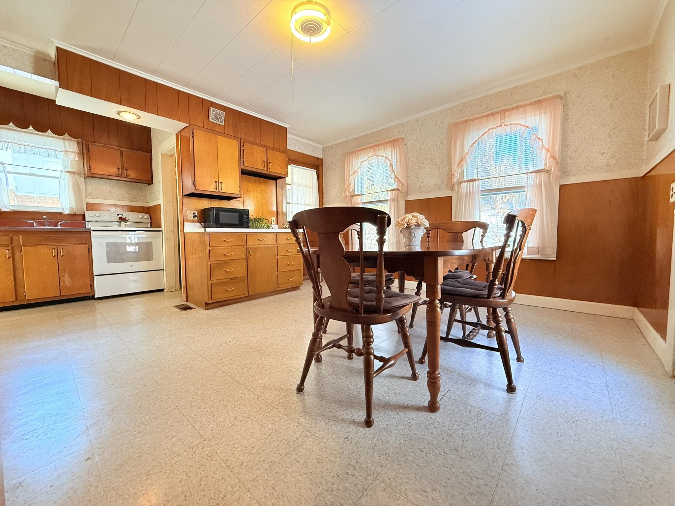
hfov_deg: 102.1
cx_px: 338
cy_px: 253
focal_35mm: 14
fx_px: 273
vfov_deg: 85.7
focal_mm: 2.22
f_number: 2.2
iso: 320
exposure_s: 1/120
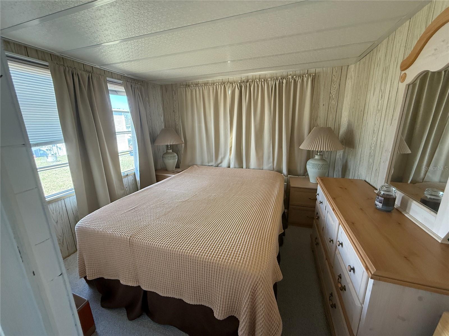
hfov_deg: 102.1
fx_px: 182
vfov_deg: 85.7
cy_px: 168
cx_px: 224
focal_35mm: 14
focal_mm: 2.22
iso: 320
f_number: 2.2
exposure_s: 1/99
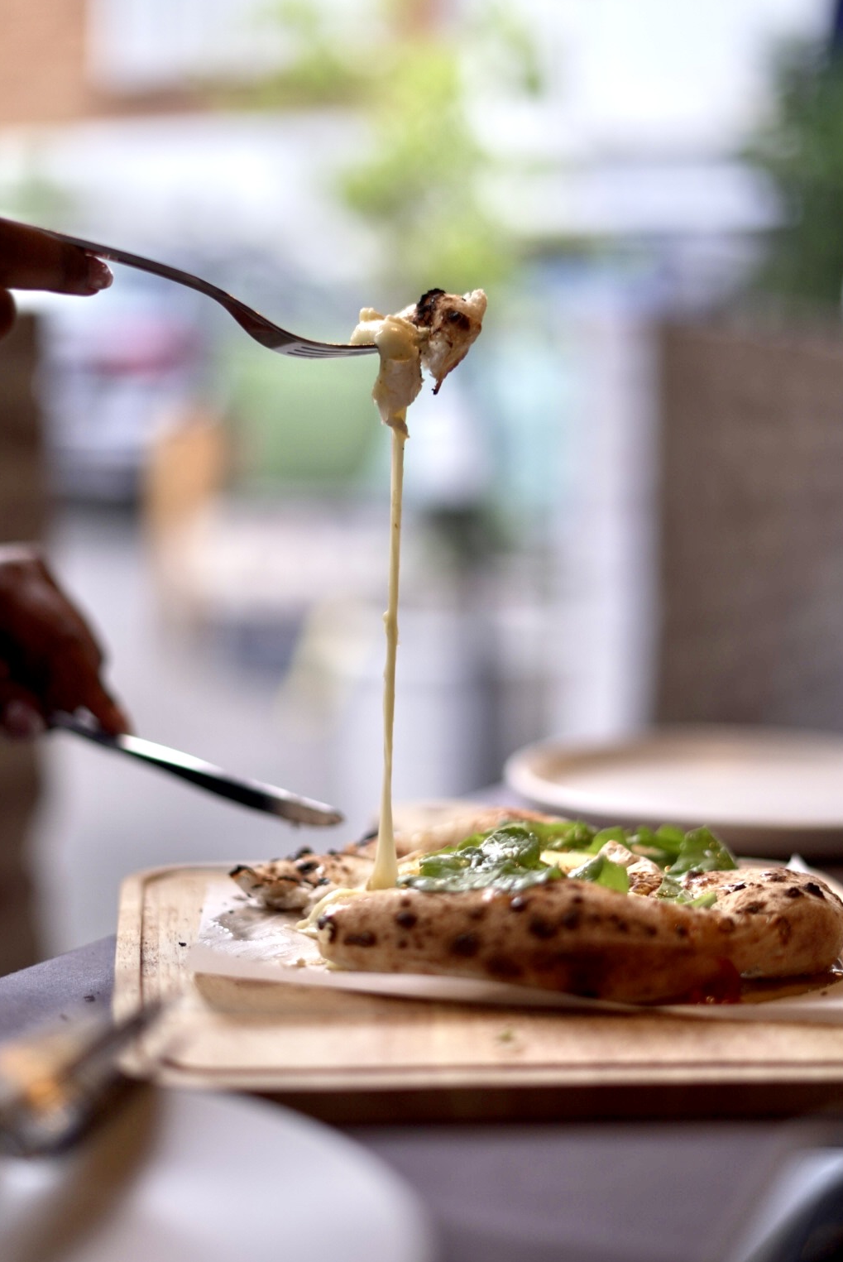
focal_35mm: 53
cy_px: 658
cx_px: 399
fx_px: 1859
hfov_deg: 25.6
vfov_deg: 37.5
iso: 200
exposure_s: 1/200
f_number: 1.8
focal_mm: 50
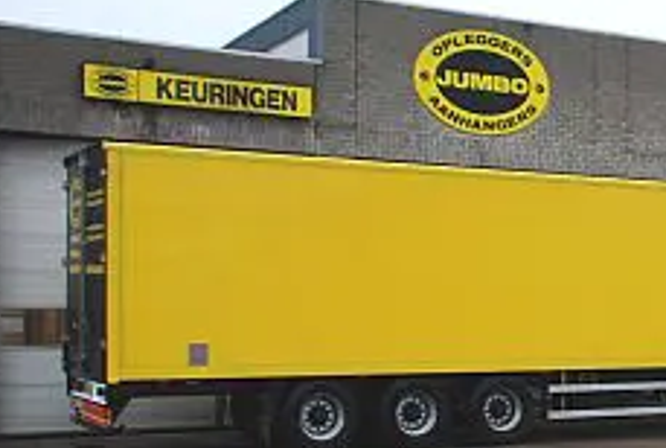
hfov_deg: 26.2
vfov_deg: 19.0
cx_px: 704
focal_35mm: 72
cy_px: 307
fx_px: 1335
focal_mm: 22
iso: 200
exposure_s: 1/60
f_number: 4
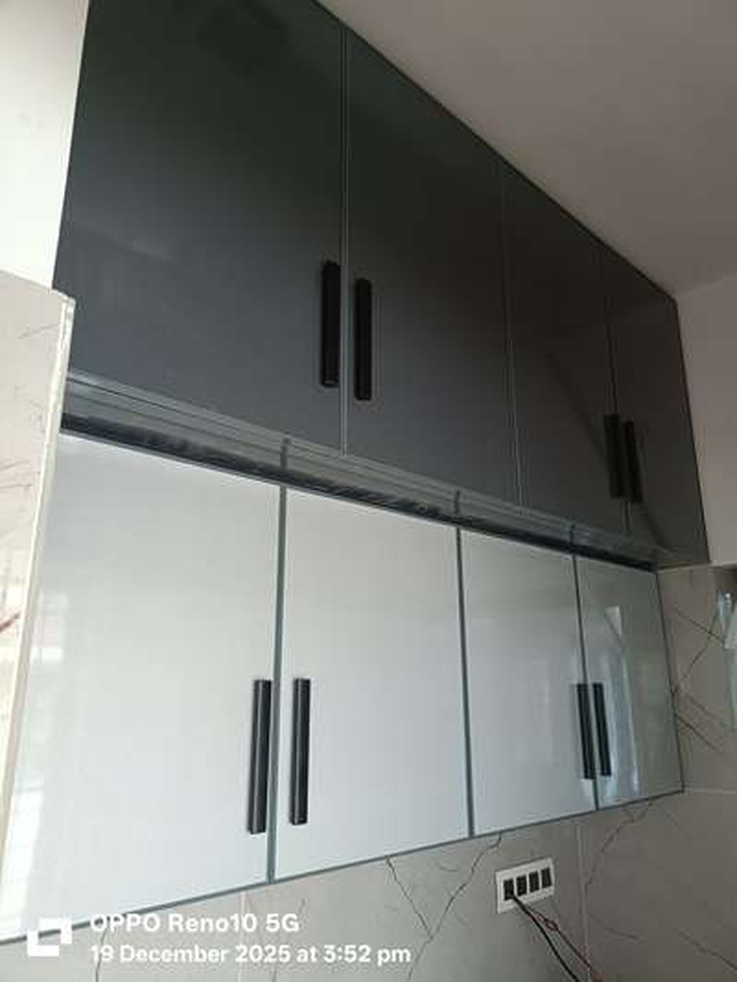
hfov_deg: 54.9
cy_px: 491
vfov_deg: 69.4
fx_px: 709
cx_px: 368
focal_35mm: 25
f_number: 1.7
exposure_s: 1/50
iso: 800
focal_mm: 4.7
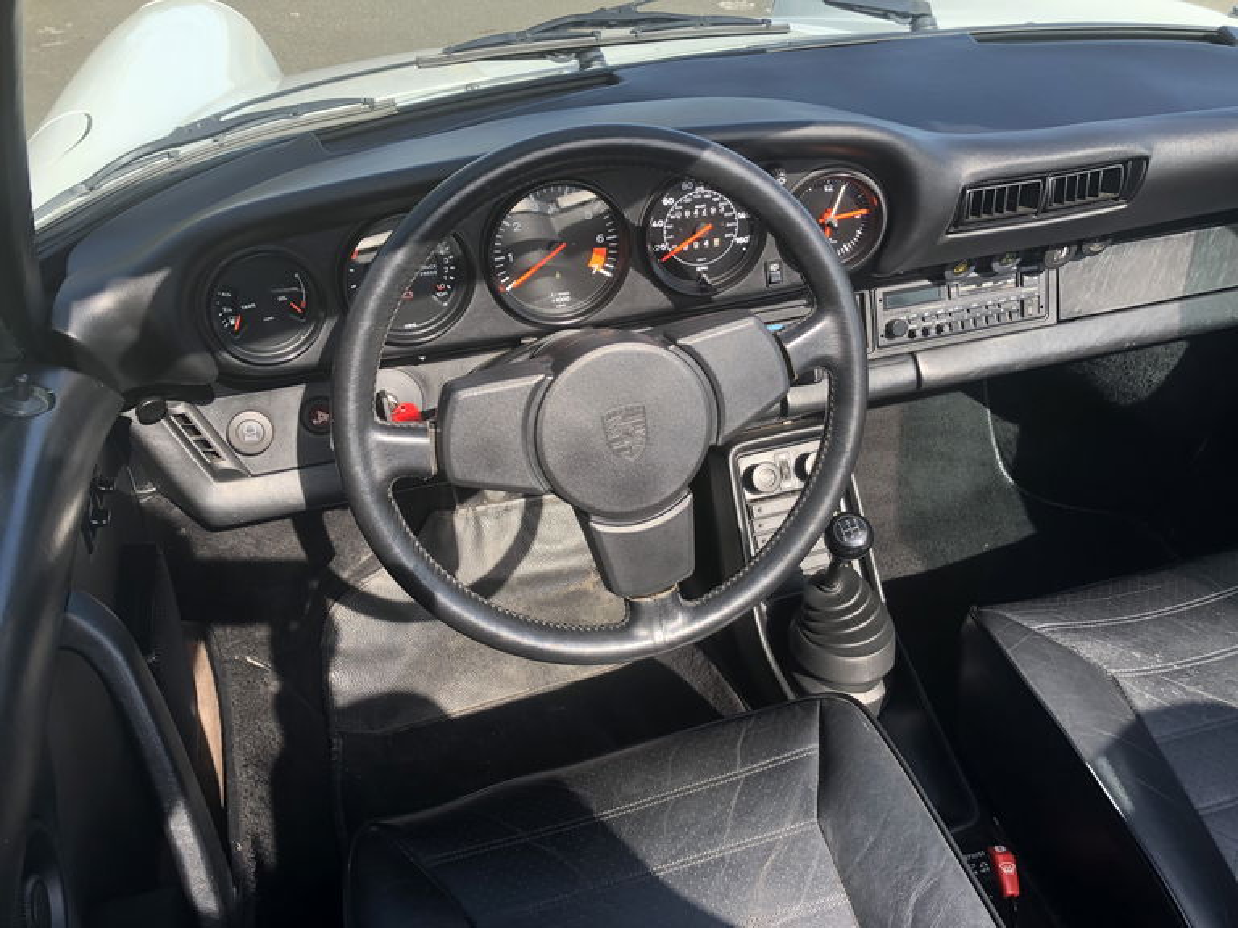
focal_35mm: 28
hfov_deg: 63.4
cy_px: 464
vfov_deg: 49.7
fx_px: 1001
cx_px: 619
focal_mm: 3.99
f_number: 1.8
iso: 20
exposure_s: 1/260
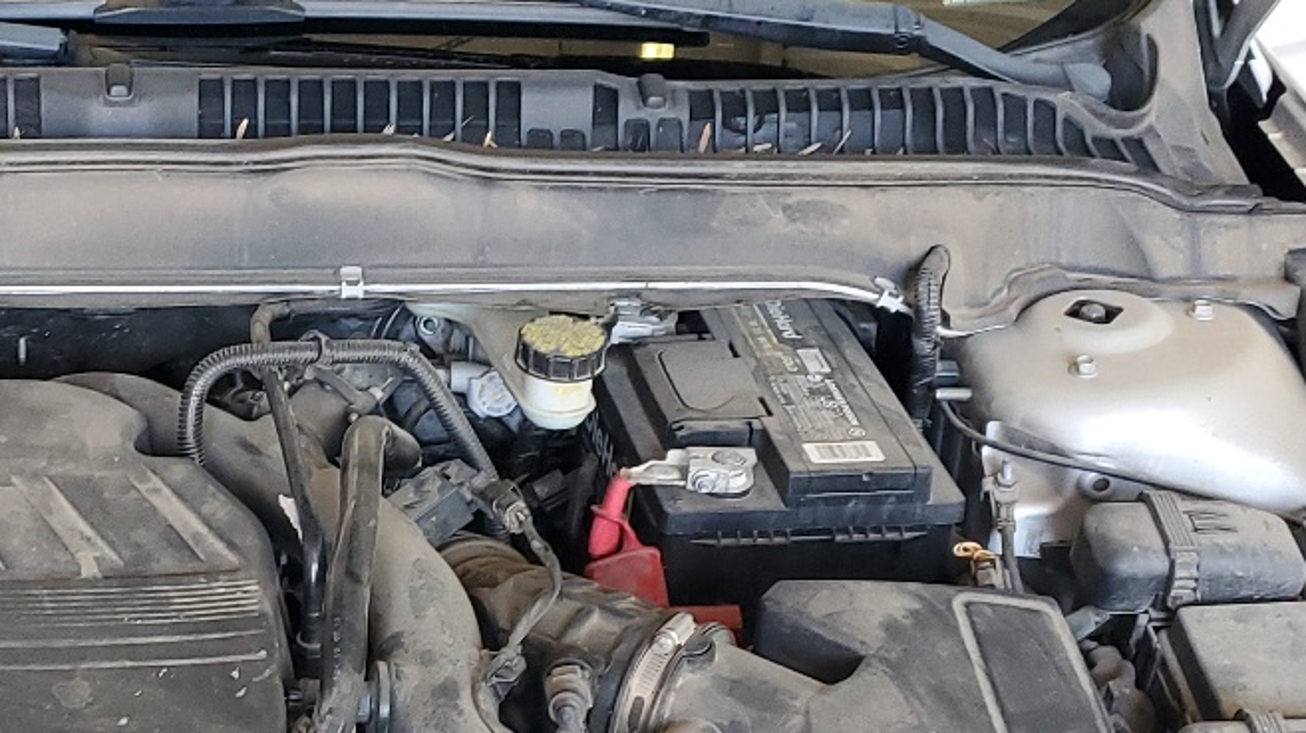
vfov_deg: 17.4
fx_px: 2389
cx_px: 219
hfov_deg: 29.7
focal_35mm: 69
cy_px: 554
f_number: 1.5
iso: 108
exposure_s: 1/60.2
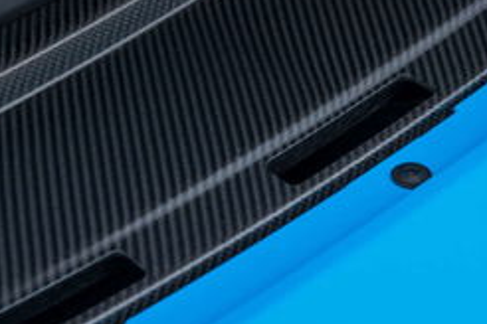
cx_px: 190
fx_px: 2529
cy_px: 140
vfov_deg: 7.3
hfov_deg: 11.0
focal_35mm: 187
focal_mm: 45
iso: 200
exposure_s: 1/400
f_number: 5
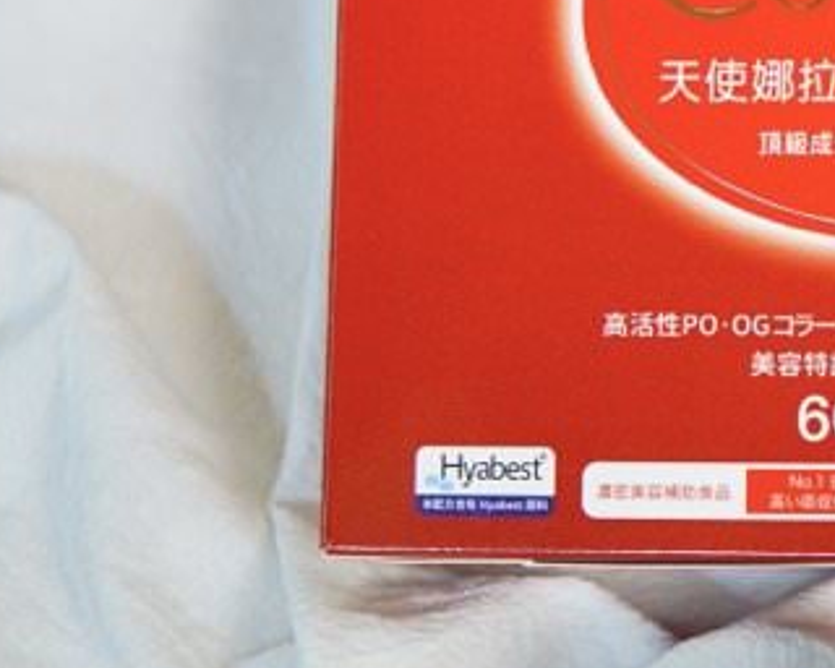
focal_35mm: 132
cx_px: 1185
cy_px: 120
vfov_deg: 11.6
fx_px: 3262
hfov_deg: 13.8
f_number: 4
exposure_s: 1/160
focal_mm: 30
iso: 500
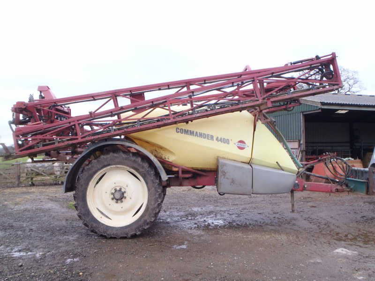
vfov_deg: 49.7
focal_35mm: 28
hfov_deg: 63.4
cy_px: 140
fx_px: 303
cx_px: 188
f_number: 3.5
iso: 100
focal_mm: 5
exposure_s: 1/30
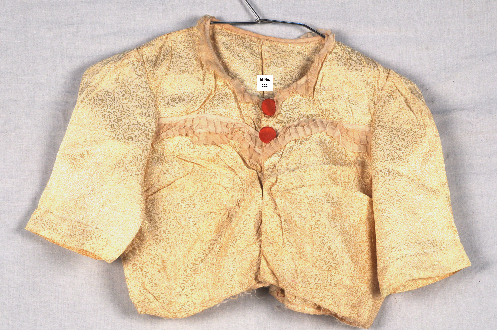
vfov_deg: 10.3
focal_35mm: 133
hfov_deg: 15.5
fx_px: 1827
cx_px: 254
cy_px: 170
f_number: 16
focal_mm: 85
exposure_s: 1/25
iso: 400
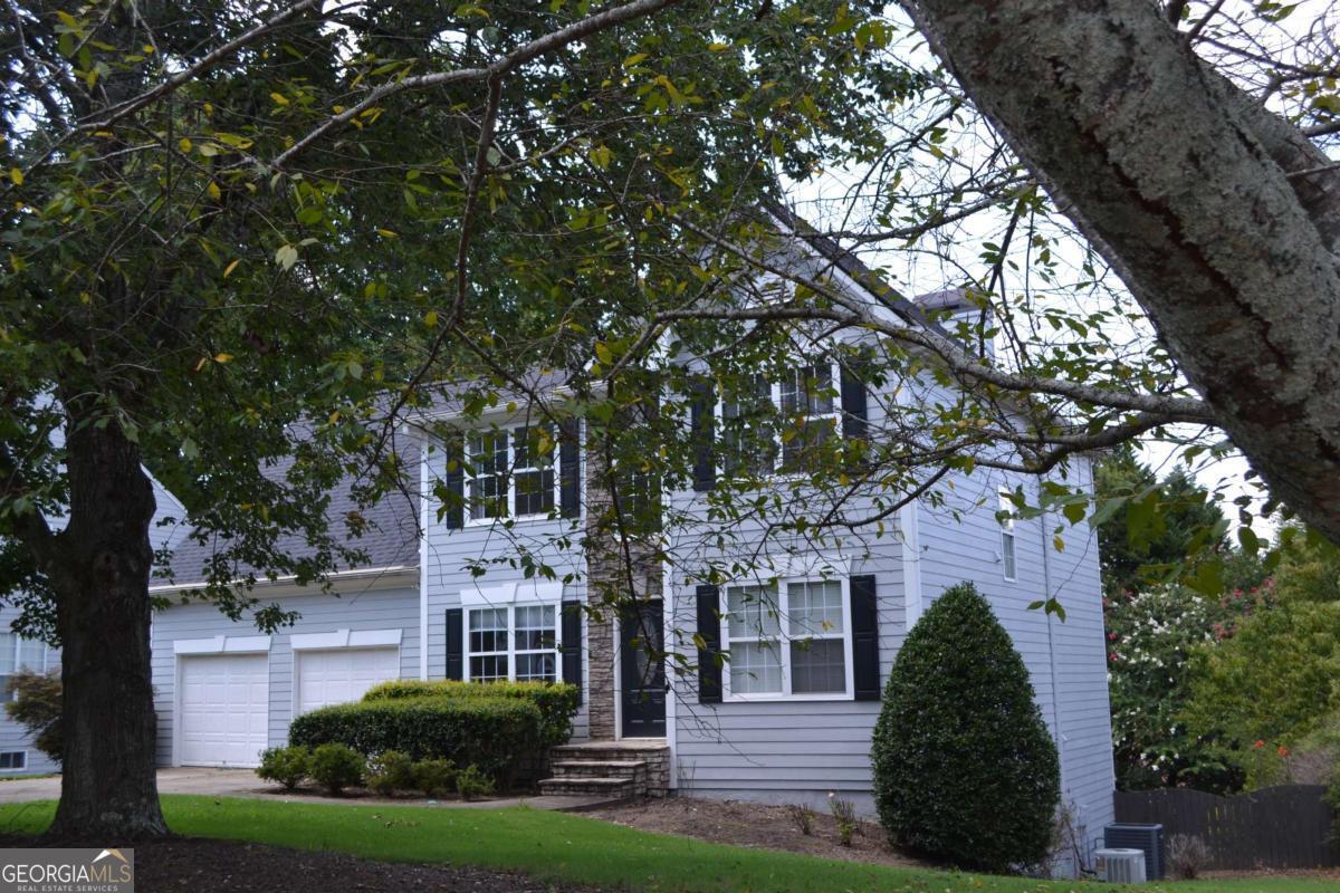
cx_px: 670
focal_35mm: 36
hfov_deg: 53.1
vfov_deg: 36.9
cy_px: 446
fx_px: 1340
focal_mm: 24
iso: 110
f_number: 5.6
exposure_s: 1/125
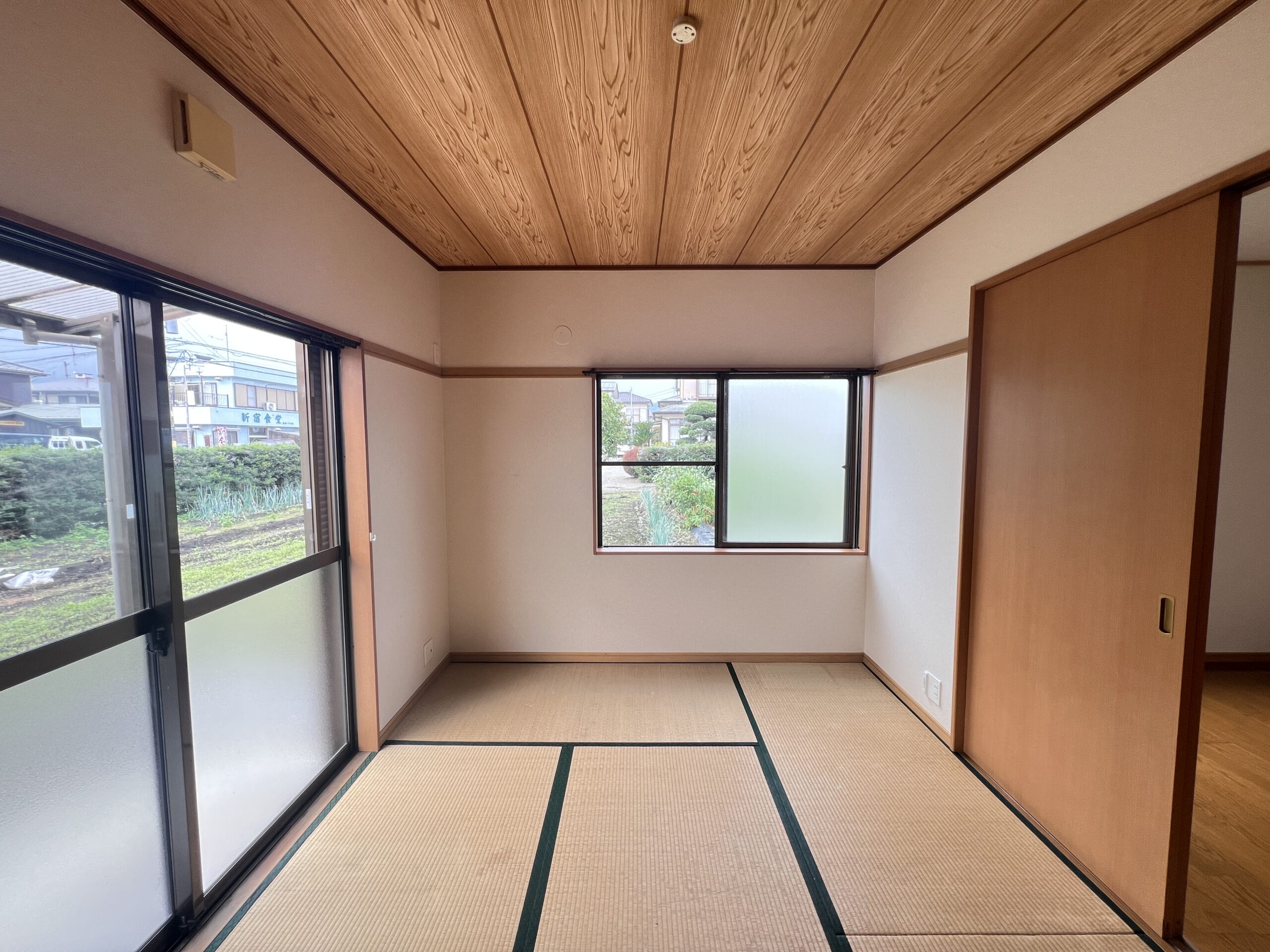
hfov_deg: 106.2
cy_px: 476
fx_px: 477
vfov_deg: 89.9
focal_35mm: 13
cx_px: 635
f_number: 1.8
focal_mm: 1.57
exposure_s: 1/99
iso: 50
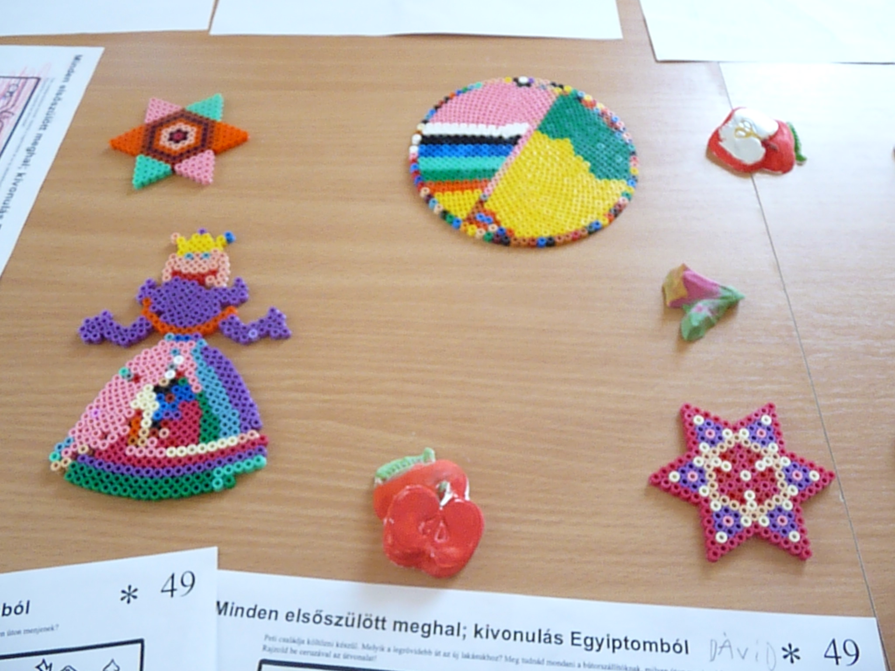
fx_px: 750
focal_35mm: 29
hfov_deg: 61.7
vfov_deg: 48.2
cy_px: 336
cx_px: 448
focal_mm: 5.1
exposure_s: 1/40
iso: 800
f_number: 2.8
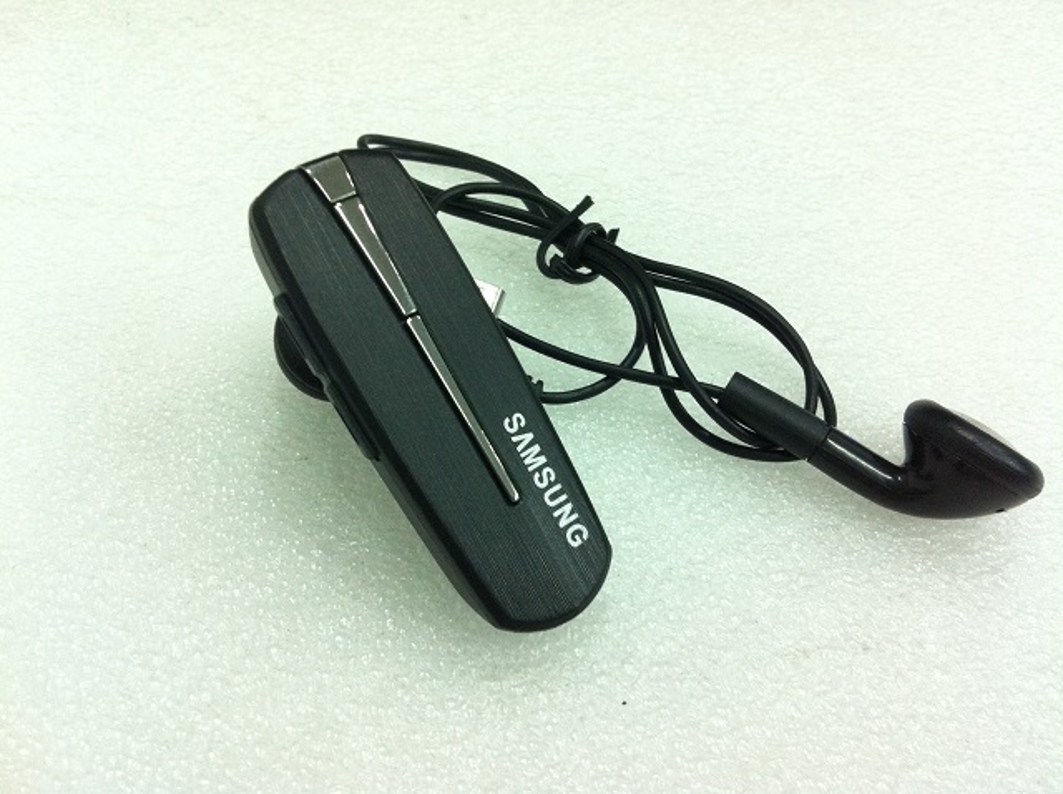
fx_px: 1073
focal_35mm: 35
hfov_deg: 52.7
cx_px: 532
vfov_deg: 40.6
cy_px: 397
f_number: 2.8
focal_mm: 3.85
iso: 125
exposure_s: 1/17
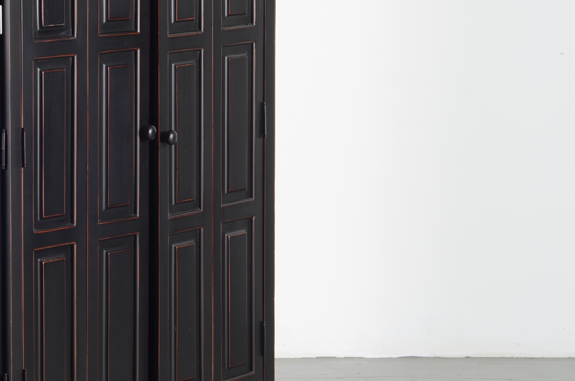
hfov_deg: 11.4
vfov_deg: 7.6
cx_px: -1
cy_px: 100
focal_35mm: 179
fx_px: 2853
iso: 100
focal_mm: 50
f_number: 5.6
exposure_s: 1/125
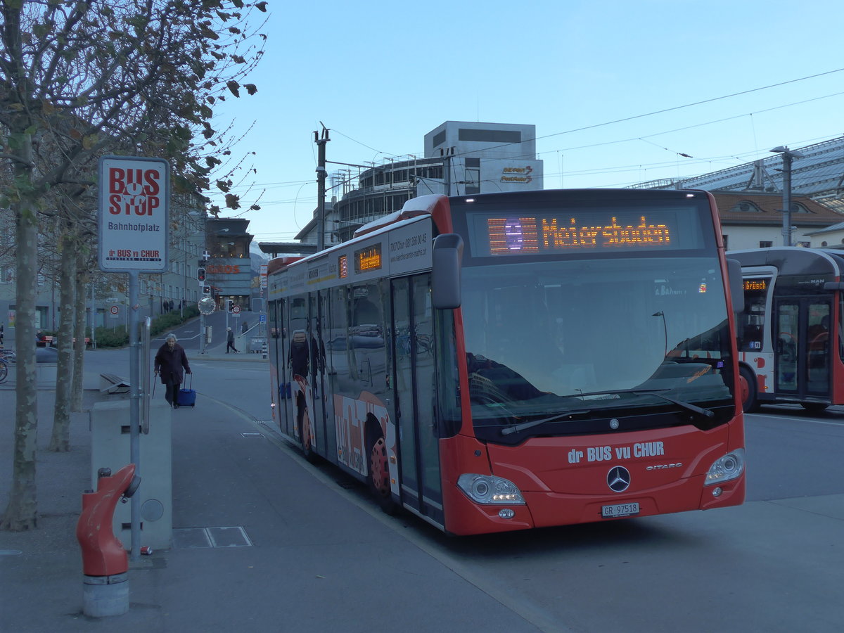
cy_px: 316
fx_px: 1122
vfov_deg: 31.5
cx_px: 422
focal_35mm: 46
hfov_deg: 41.2
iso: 160
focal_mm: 9.5
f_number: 3
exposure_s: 1/400
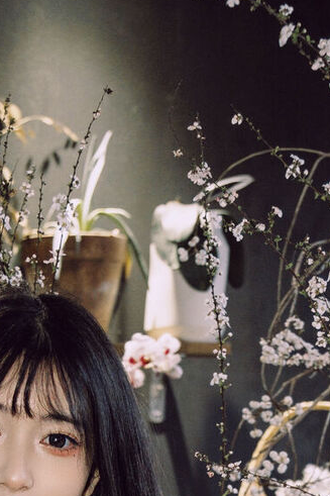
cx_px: 74
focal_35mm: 122
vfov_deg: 15.4
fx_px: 1679
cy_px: 756
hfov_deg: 11.2
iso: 1600
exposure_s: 1/160
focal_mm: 25.1
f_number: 2.8
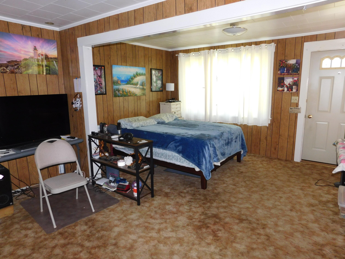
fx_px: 229
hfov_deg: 73.9
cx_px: 172
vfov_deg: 58.9
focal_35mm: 23
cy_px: 130
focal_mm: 4
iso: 200
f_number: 3
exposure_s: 1/30
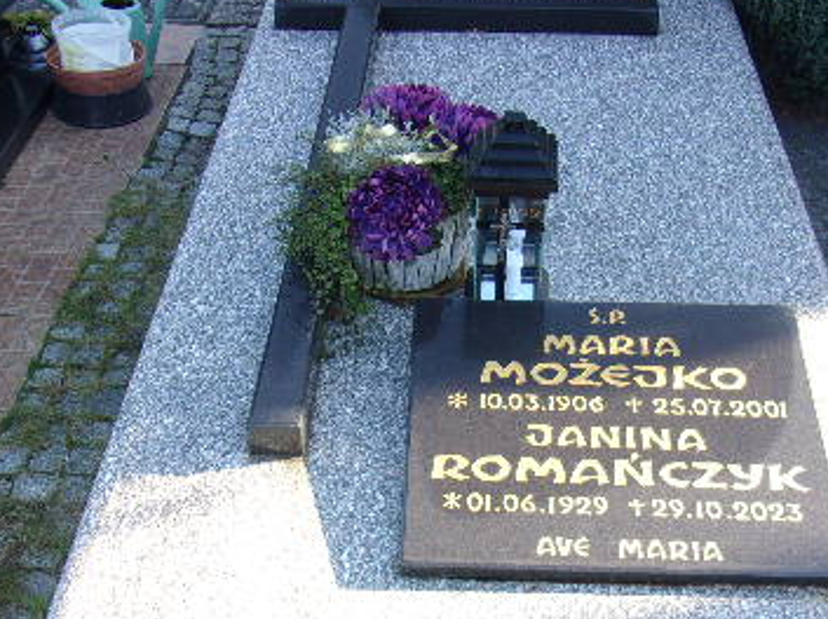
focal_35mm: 49
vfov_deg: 29.4
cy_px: 415
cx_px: 441
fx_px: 1171
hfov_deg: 38.9
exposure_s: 1/120
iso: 80
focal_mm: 4.9
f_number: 3
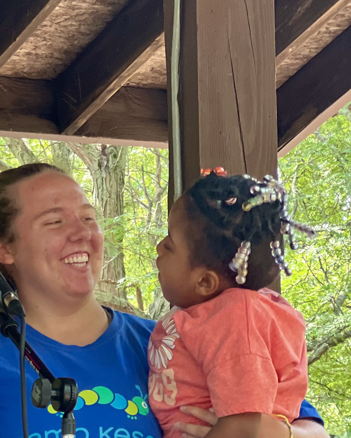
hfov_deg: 9.0
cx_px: 19
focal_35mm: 171
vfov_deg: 11.2
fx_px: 2220
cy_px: 372
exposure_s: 1/121
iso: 200
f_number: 2.8
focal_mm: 9
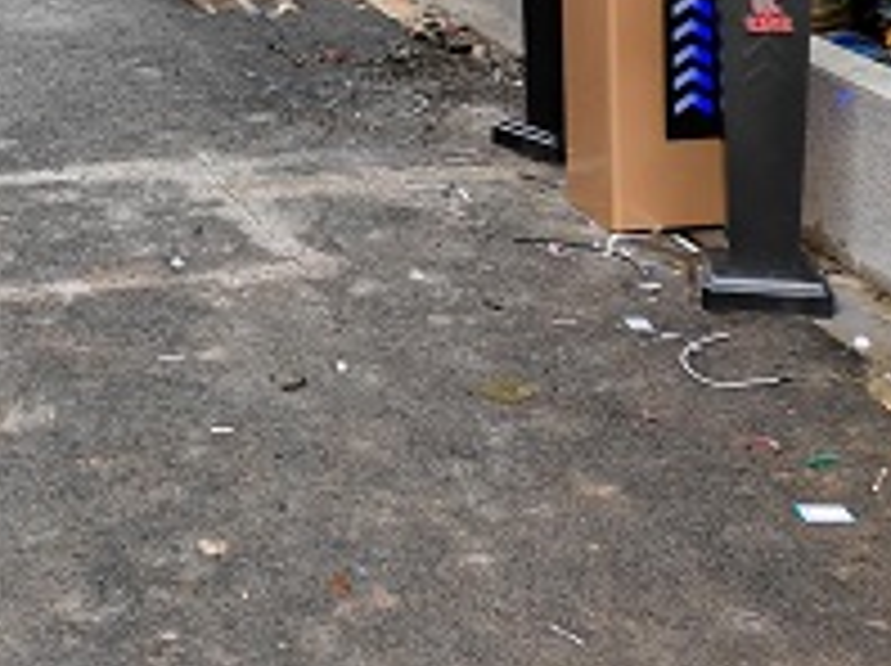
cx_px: 18
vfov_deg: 17.0
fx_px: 2108
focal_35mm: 82
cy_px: -176
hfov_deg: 23.0
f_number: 1.9
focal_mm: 6.12
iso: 50
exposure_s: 1/213
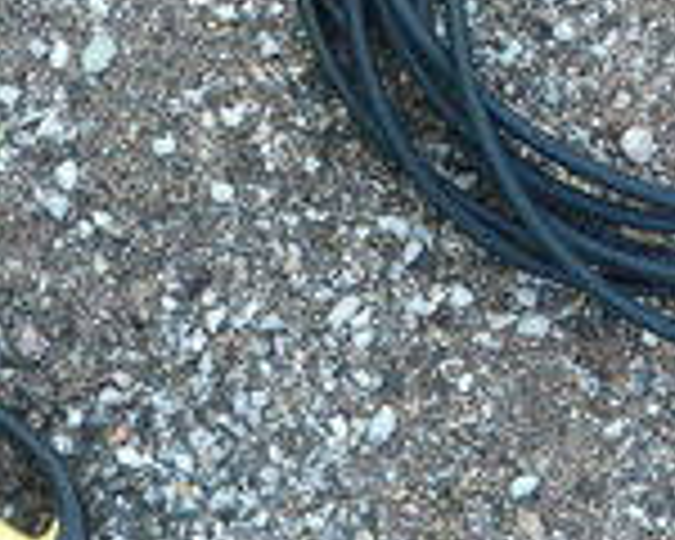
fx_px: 1878
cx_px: 428
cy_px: -40
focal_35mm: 94
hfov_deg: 20.3
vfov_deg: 15.9
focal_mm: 5.2
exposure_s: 1/30
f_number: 3.3
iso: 100
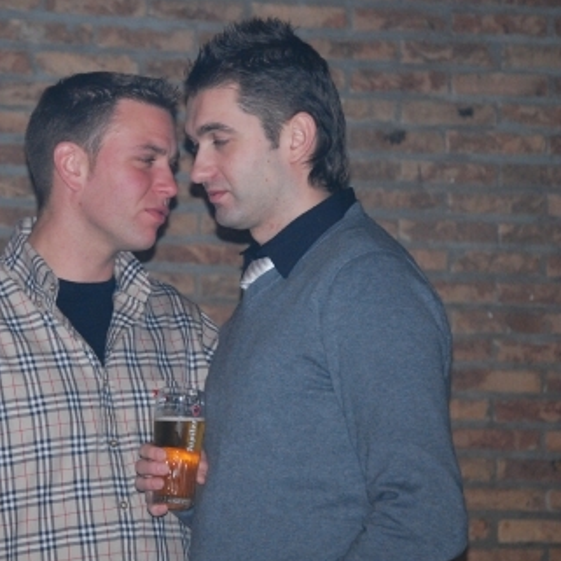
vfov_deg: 5.9
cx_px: 149
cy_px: 298
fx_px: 5460
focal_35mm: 298
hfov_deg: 5.9
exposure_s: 1/60
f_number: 5
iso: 1000
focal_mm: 125
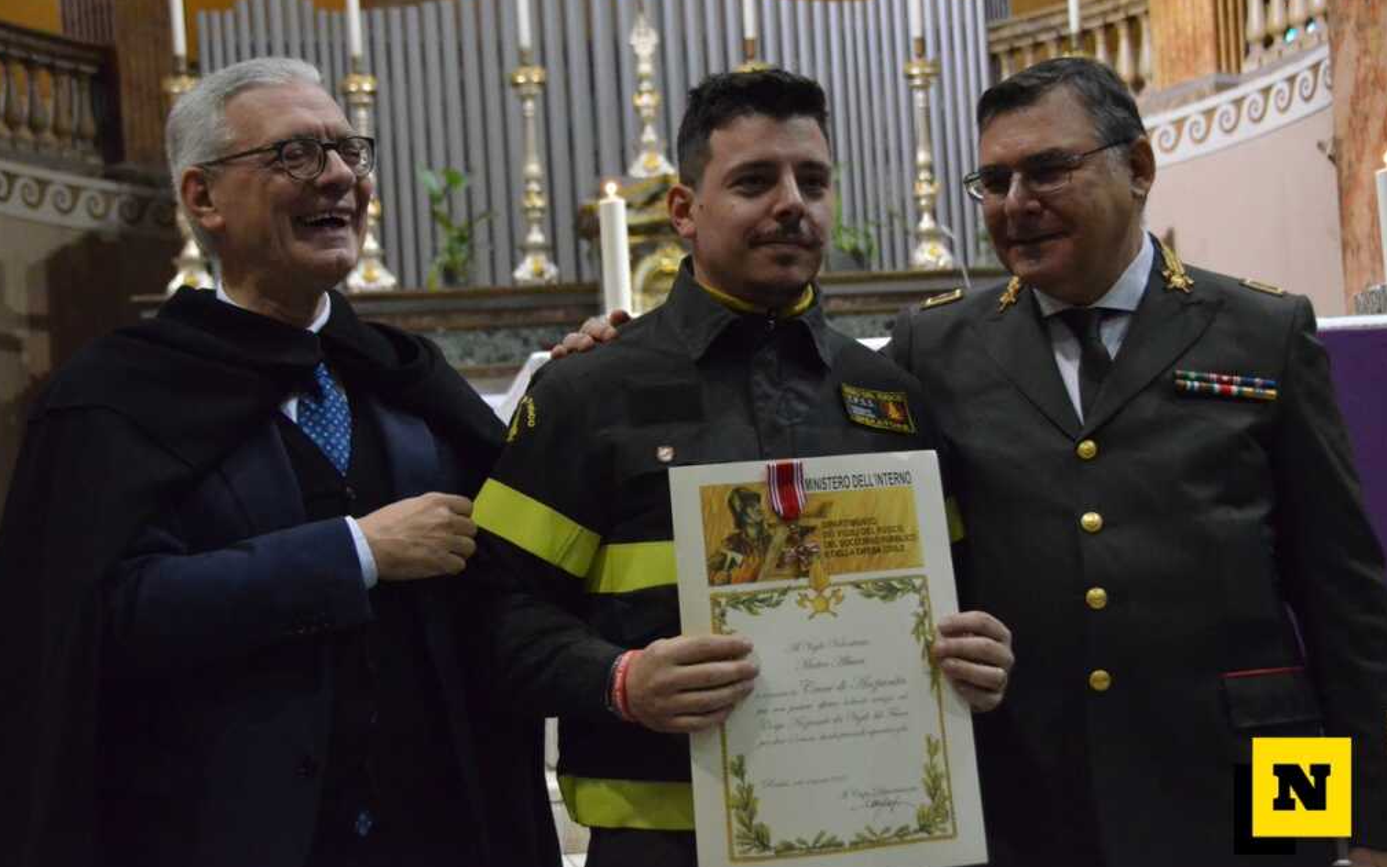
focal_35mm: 62
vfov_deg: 21.0
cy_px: 429
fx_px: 2344
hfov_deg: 33.0
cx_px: 688
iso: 6400
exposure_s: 1/100
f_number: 4.5
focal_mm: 40
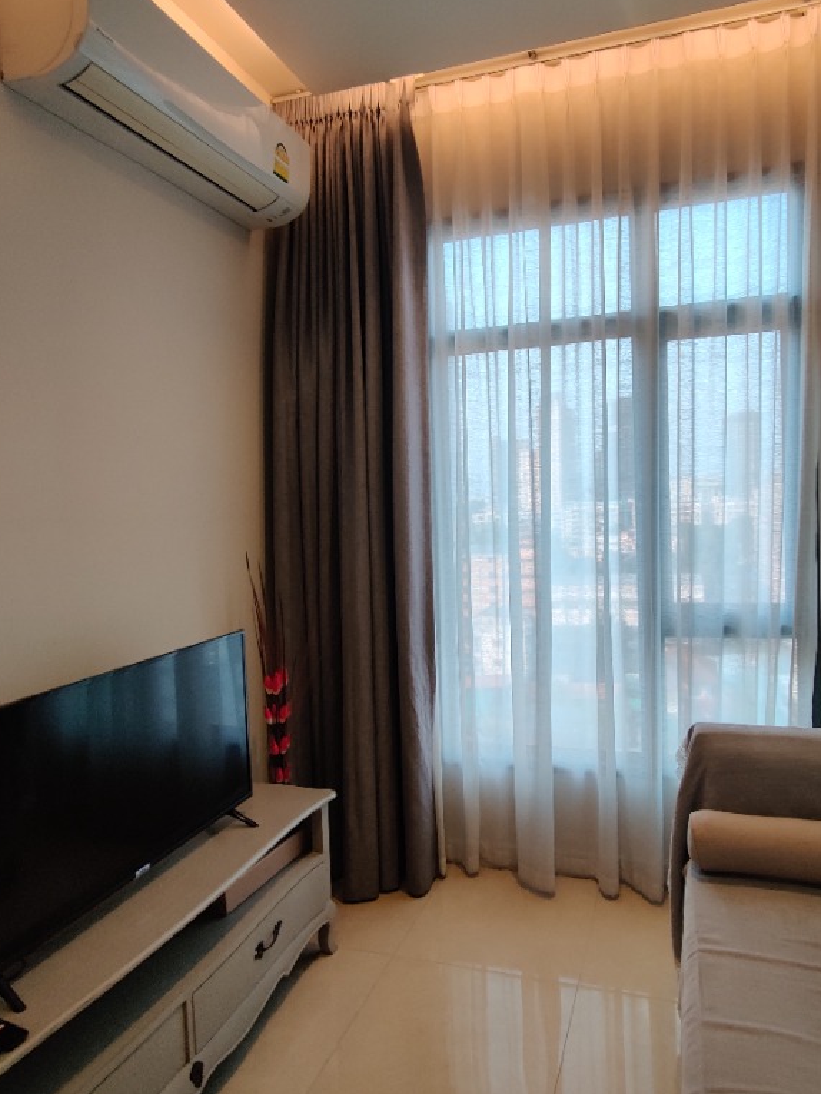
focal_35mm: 17
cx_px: 492
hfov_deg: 73.9
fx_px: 537
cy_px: 522
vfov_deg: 91.0
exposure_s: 1/50
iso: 160
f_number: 2.2
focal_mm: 2.25
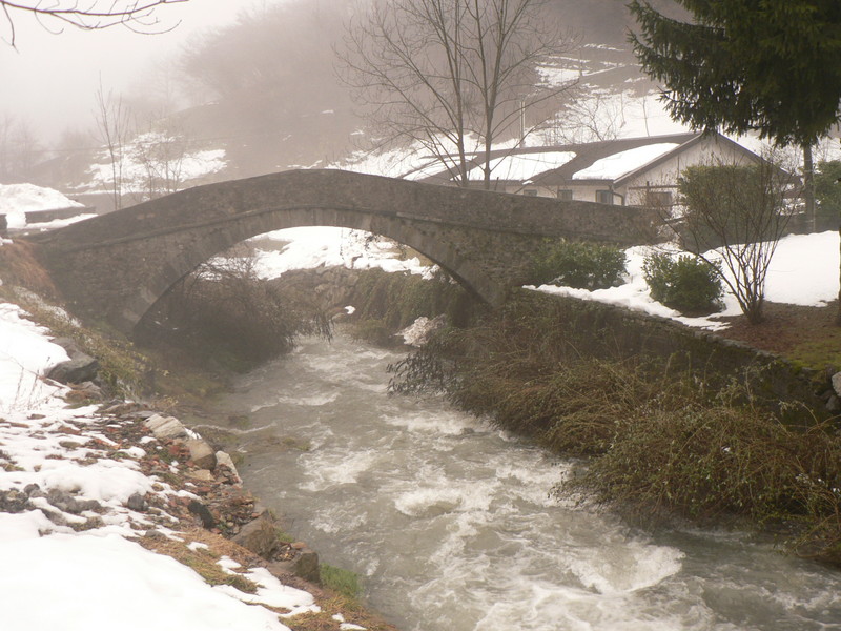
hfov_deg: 44.8
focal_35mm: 42
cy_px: 316
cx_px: 420
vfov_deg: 34.3
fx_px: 1020
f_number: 2.8
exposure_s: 1/60
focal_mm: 7
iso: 100
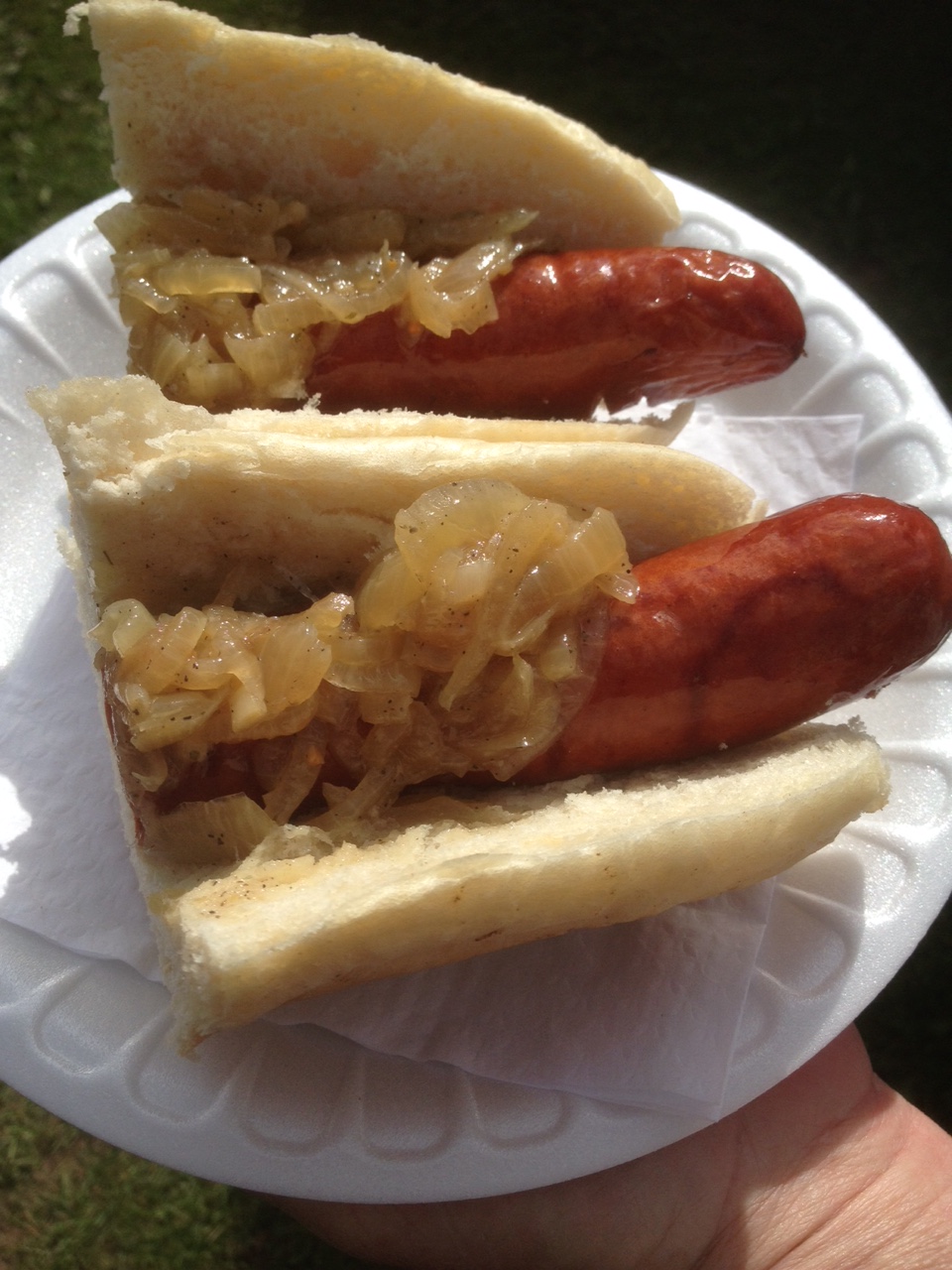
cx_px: 476
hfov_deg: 40.7
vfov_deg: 52.6
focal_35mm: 35
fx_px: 1283
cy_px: 635
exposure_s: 1/3247
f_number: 2.4
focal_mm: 4.28
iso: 50
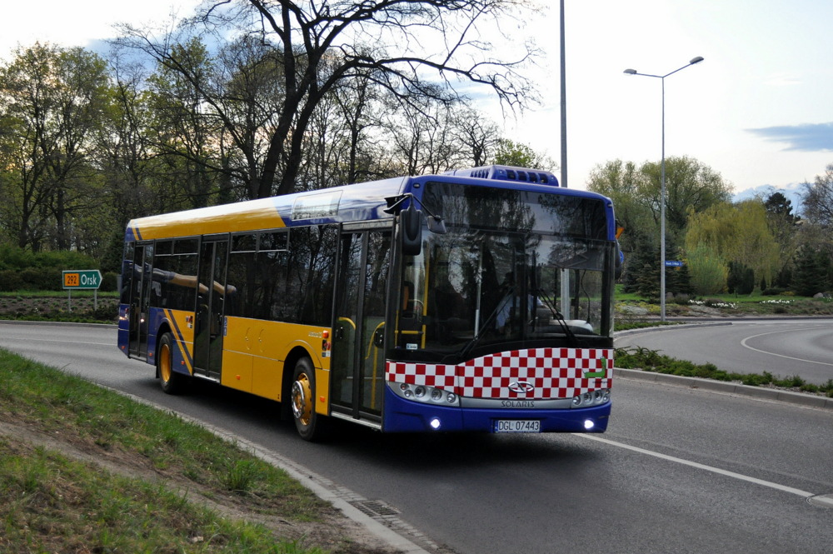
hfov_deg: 41.1
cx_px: 416
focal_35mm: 48
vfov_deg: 28.0
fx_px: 1110
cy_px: 277
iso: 1100
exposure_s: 1/500
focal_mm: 32
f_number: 4.8
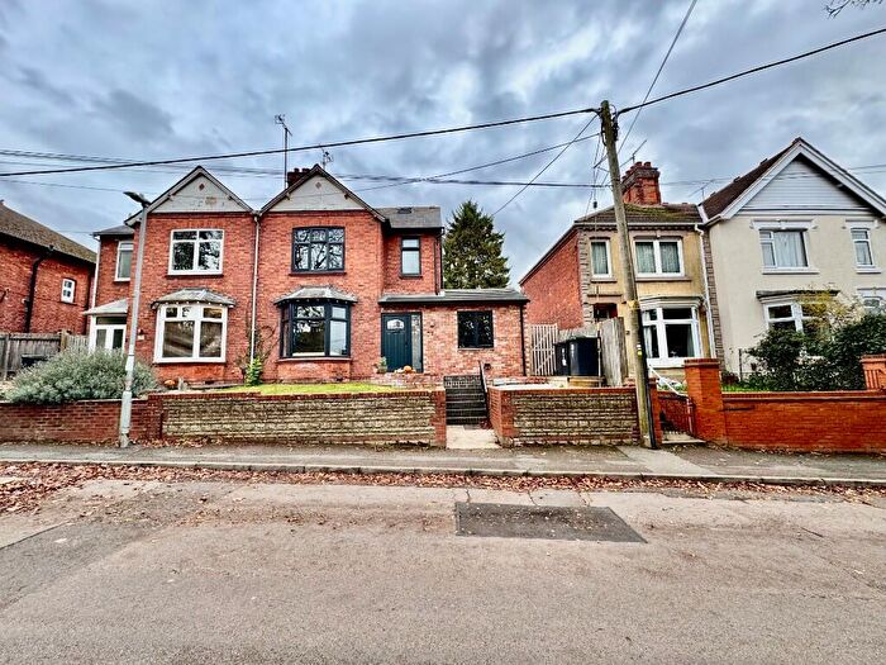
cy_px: 332
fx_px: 358
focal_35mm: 14
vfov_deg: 85.7
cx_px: 443
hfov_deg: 102.1
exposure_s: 1/99
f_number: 2.2
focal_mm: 2.22
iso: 100
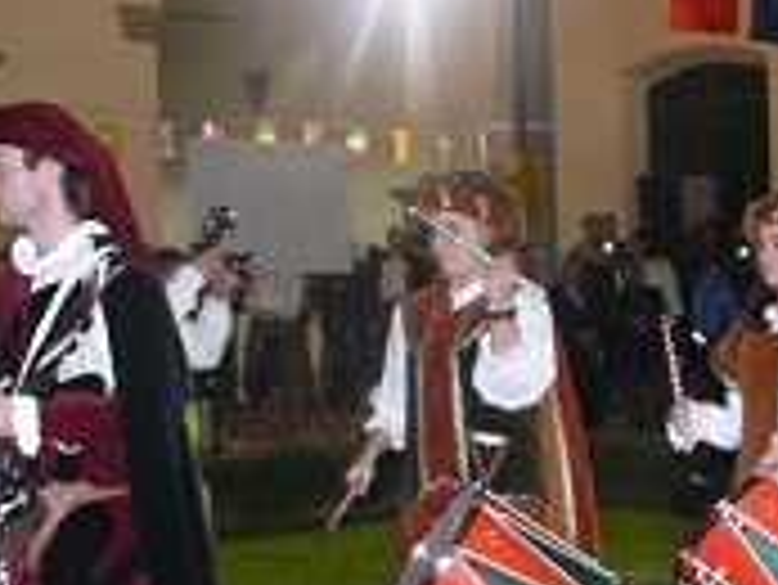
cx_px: 814
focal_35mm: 81
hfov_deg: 22.9
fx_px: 1822
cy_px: 414
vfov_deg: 18.2
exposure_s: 1/30
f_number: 2.8
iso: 320
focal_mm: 7.4
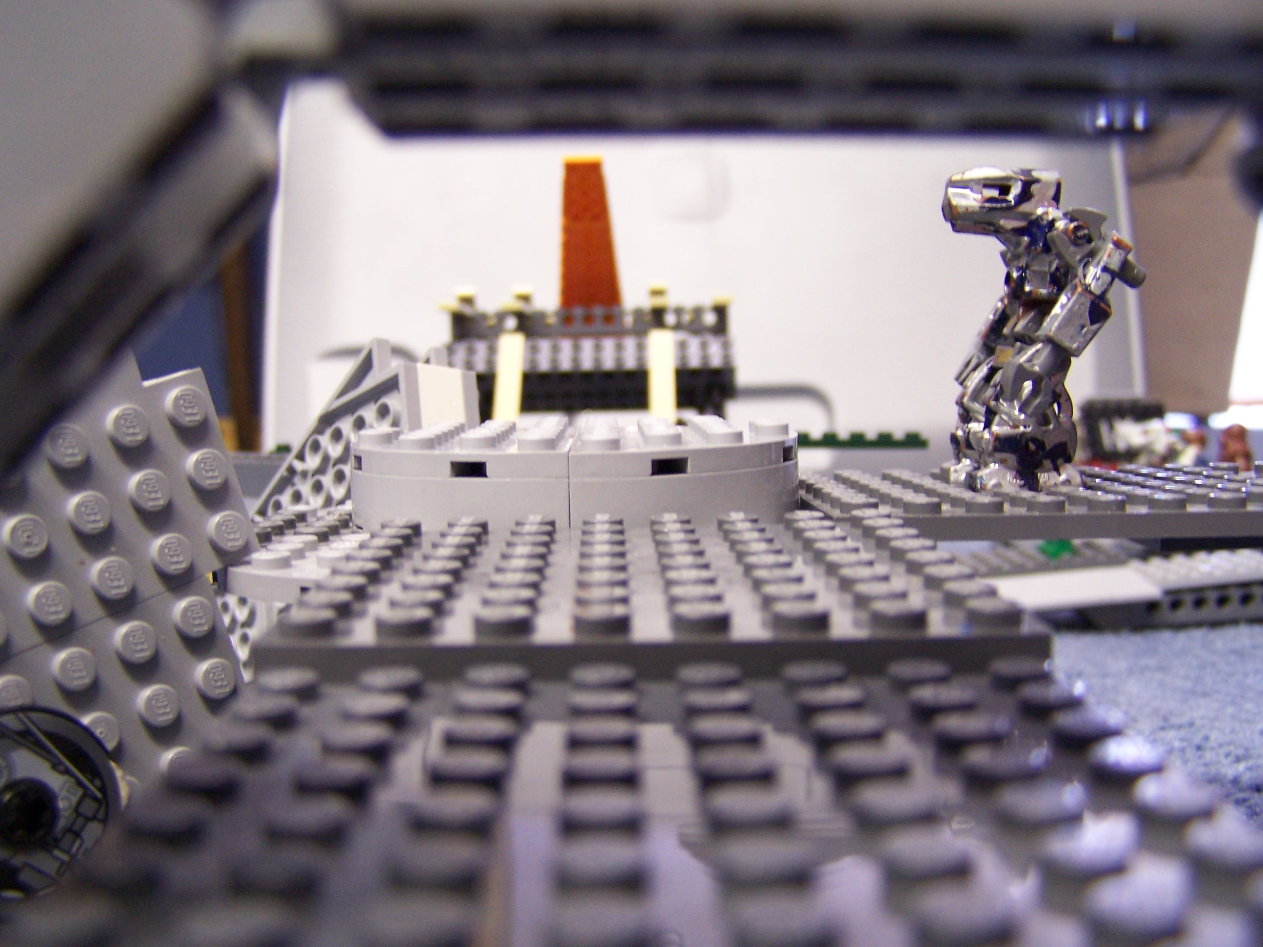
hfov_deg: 49.0
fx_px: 1386
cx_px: 632
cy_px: 474
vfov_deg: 37.7
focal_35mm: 38
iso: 140
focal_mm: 6.3
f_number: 2.8
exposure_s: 1/8
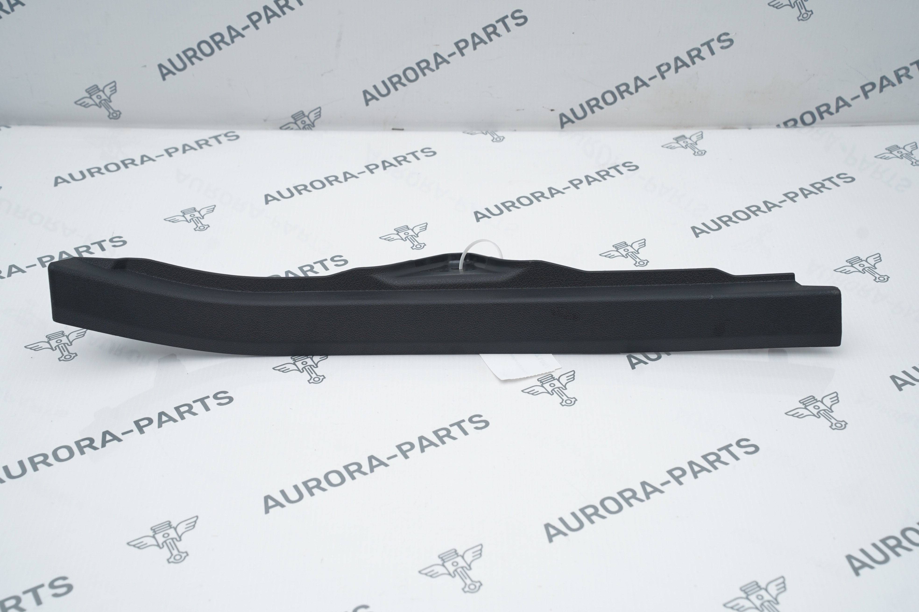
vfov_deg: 26.5
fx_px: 1302
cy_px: 306
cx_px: 460
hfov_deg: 38.9
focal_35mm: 51
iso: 500
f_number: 6.3
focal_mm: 51
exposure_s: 1/160
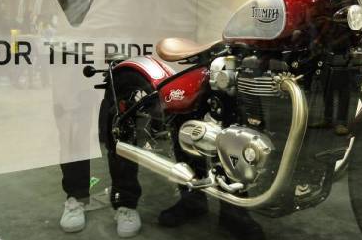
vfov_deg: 30.0
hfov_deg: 43.9
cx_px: 242
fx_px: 442
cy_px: 67
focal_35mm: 44
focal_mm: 18
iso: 800
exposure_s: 1/60
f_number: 3.5
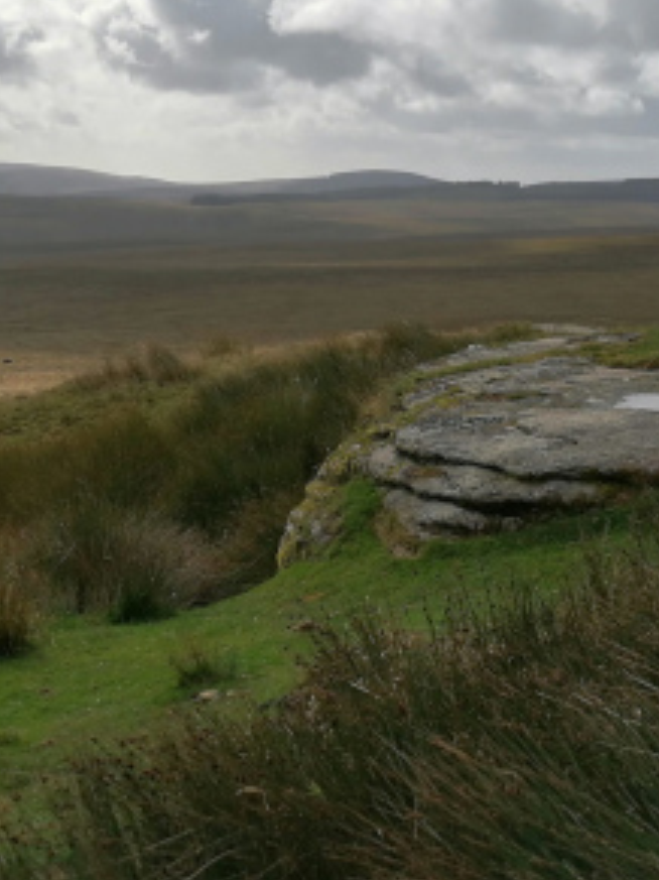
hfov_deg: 22.5
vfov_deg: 29.8
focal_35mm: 65
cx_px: 453
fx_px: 1651
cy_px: 494
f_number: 1.8
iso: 50
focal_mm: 3.95
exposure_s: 1/2841
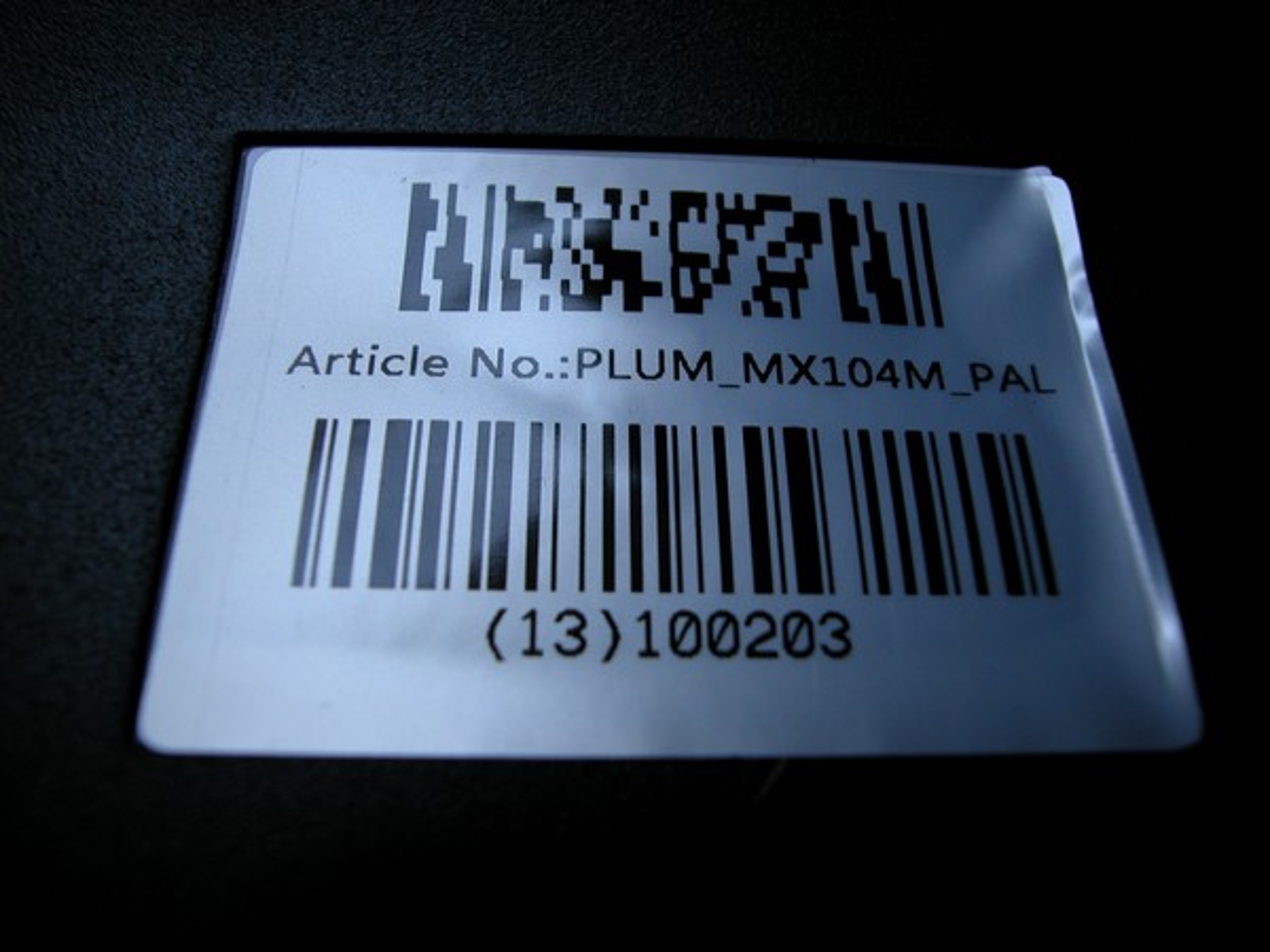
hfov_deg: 63.4
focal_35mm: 28
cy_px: 476
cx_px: 635
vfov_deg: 49.7
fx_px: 1027
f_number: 3.5
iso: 100
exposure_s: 1/159
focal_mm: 7.1
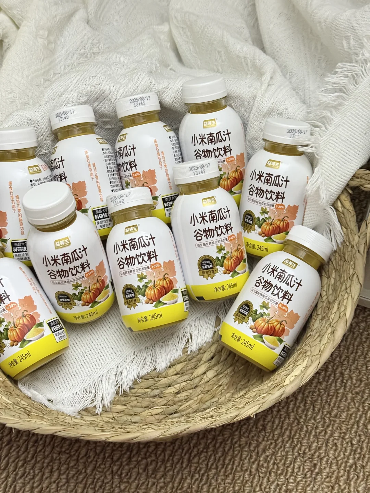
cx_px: 185
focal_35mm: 48
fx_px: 684
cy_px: 246
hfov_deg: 30.3
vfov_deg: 39.7
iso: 400
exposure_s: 1/25
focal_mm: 6.76
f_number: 1.78
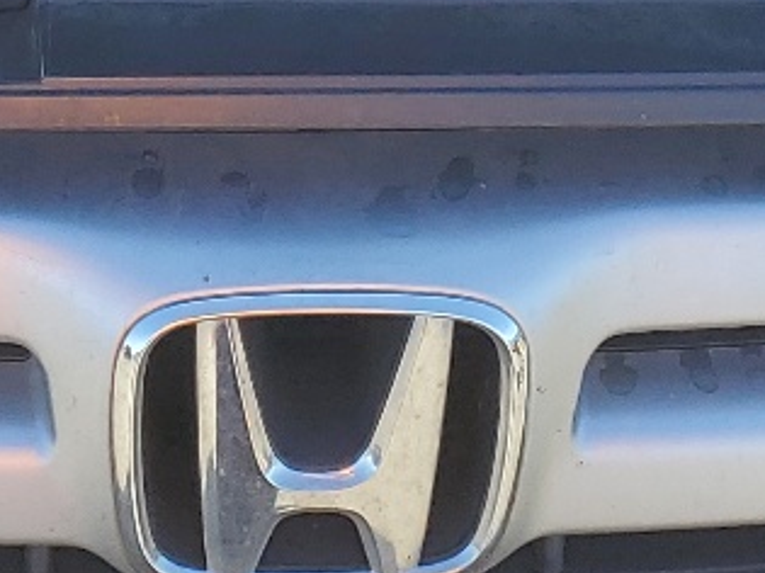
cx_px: 175
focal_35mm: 132
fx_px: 2916
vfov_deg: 10.1
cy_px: -680
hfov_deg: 14.9
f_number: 1.5
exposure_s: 1/833
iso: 50
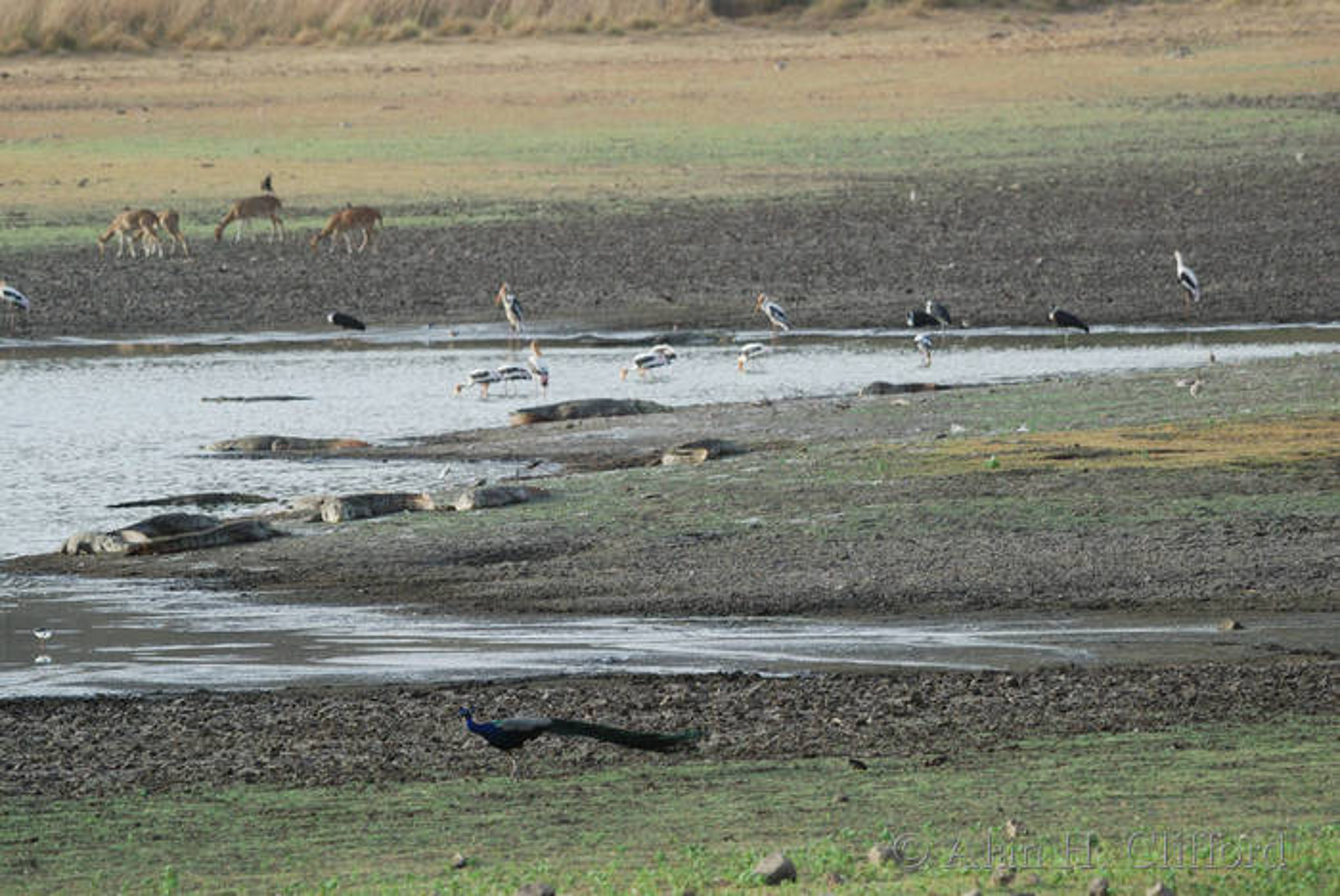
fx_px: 16763
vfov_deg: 3.1
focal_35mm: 450
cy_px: 448
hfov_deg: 4.6
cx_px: 670
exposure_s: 1/400
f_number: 5.3
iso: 360
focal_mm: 300
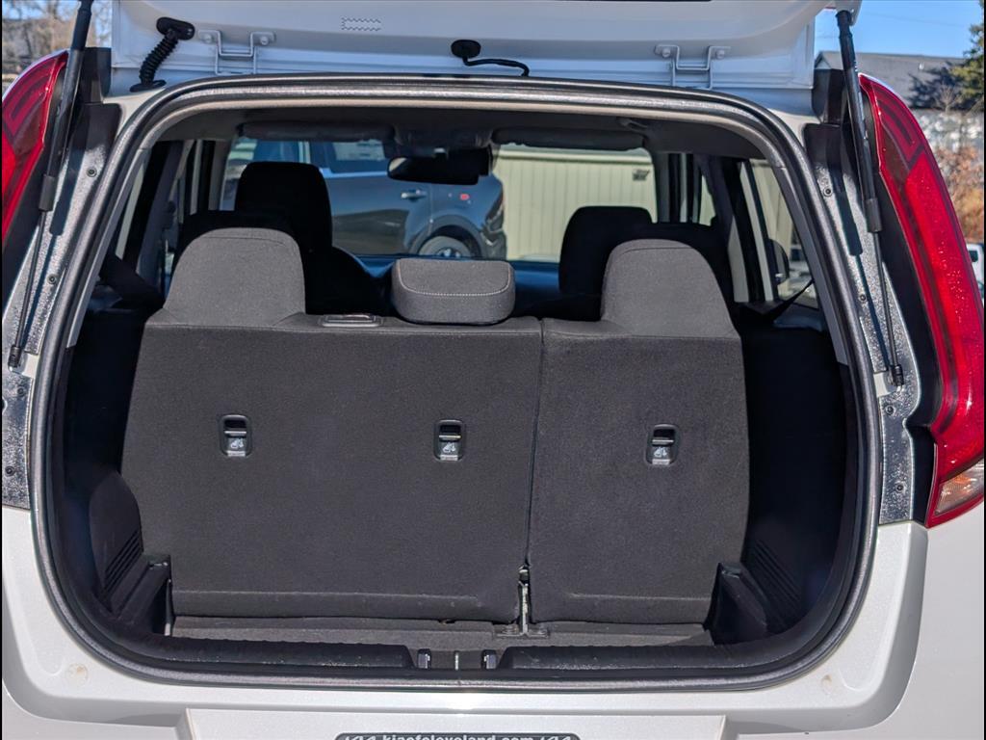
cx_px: 493
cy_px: 370
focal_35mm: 49
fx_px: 1396
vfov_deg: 29.7
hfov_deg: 38.9
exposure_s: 1/3333
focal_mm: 6.9
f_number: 1.68
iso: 23
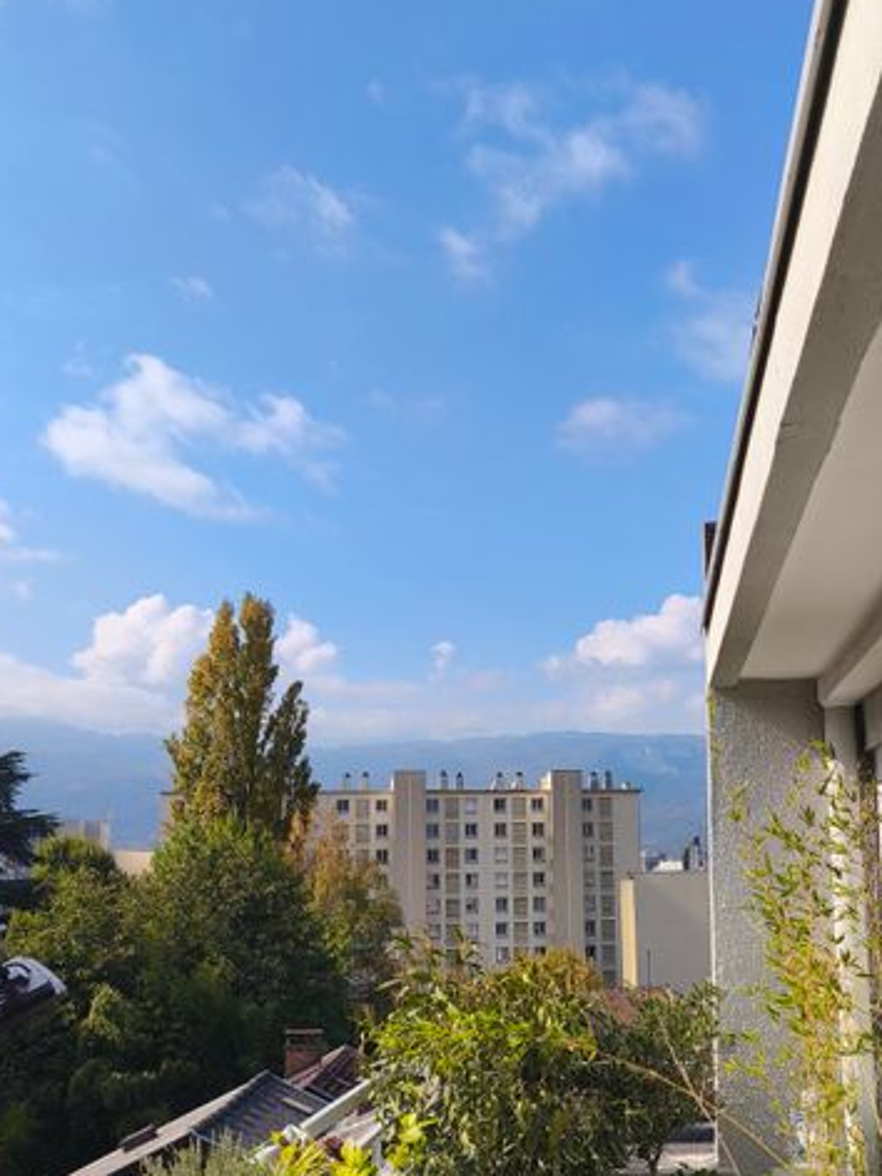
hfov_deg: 36.7
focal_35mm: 39
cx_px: 516
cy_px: 700
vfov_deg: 47.6
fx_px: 1325
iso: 80
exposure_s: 1/3413
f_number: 1.7
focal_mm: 5.35
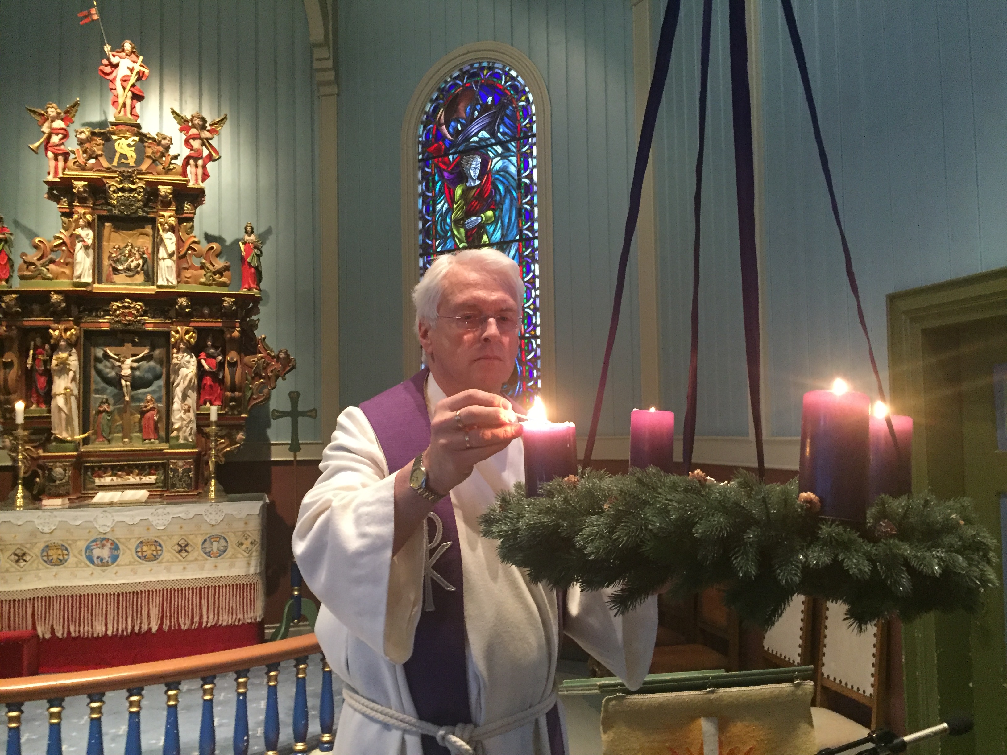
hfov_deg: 61.7
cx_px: 504
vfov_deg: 48.2
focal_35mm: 29
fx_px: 844
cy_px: 378
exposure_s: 1/17
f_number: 2.2
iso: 320
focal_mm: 4.15
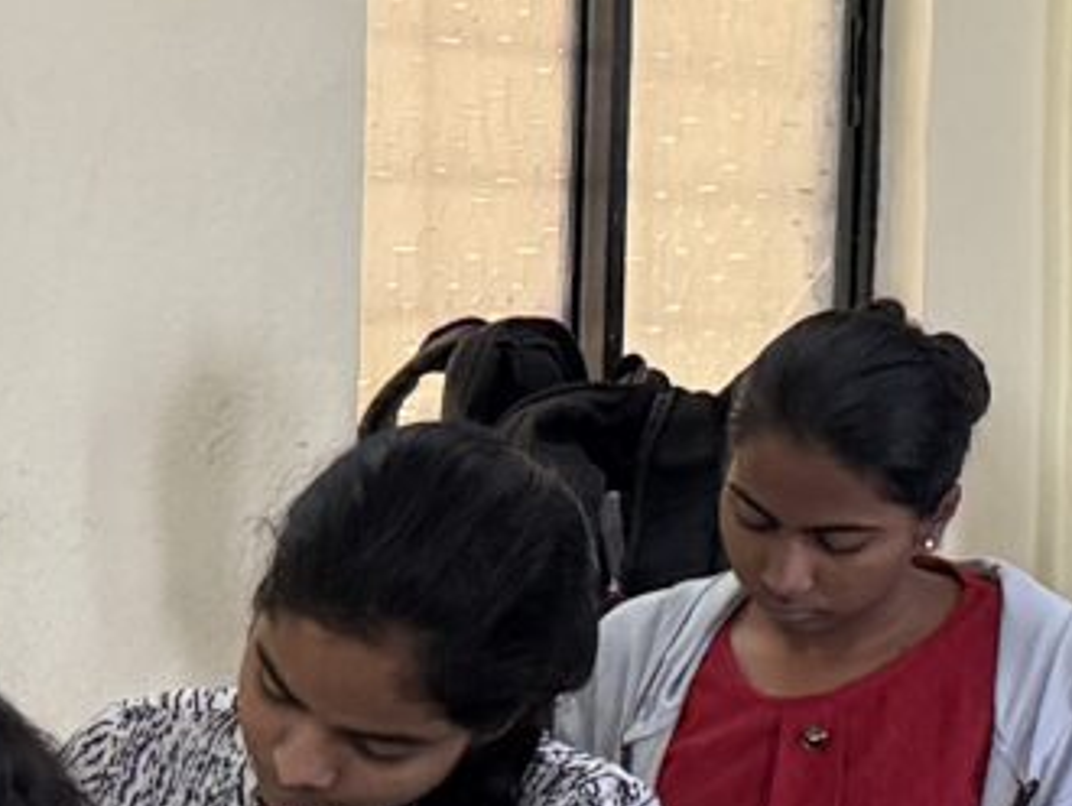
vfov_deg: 8.0
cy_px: 309
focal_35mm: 186
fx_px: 5764
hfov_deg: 9.7
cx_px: 2290
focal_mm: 6.76
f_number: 1.78
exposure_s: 1/100
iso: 200
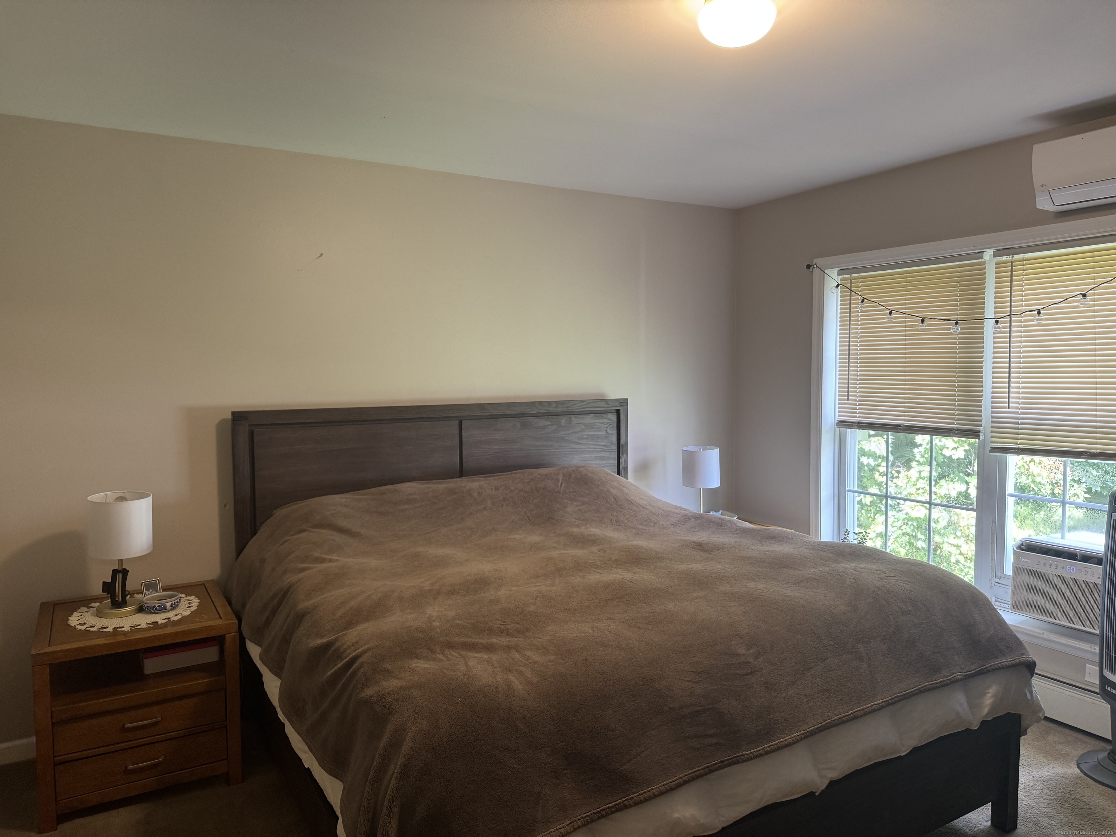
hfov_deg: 71.6
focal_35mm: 24
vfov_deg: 56.8
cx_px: 558
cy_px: 418
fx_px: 774
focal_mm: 6.76
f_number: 1.78
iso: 200
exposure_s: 1/60
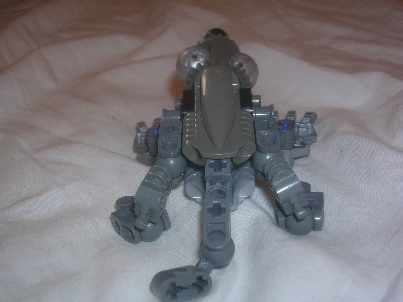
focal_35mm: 49
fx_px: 570
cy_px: 151
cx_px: 202
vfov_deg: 29.7
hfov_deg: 38.9
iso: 50
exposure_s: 1/60.1
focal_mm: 7.5
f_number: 3.1
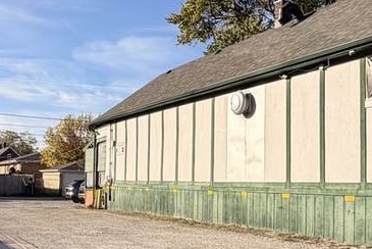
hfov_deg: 38.7
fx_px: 527
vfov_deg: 26.4
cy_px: 161
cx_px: 216
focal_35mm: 51
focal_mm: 2.22
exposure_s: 1/853
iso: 25
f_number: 2.2
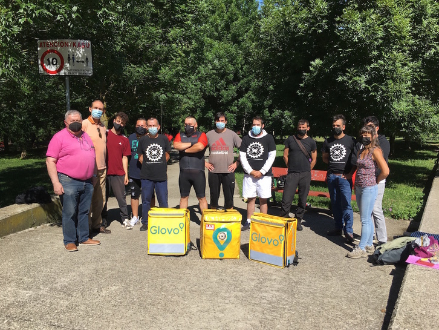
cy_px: 165
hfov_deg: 61.6
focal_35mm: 29
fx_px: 368
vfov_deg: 48.3
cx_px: 220
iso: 25
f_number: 2.2
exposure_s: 1/1241
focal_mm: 4.15
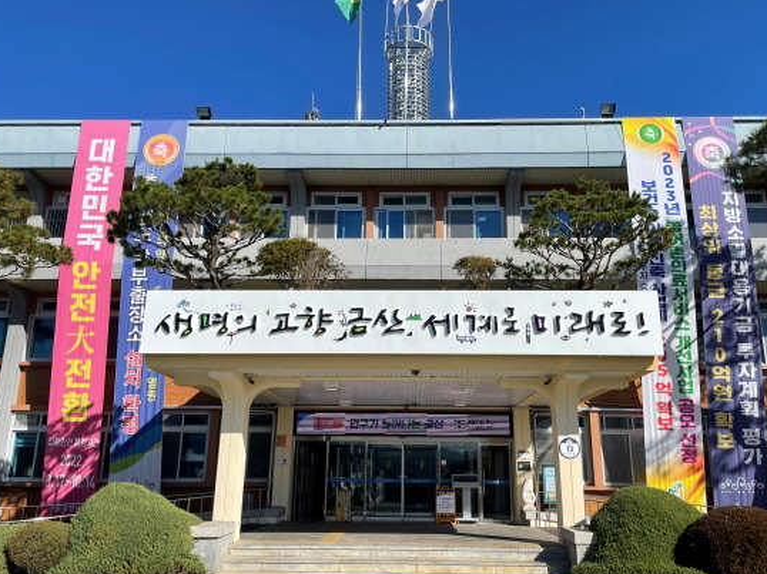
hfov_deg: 61.6
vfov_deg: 48.2
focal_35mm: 29
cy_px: 294
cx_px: 408
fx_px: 642
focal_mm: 4.2
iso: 32
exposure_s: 1/5291
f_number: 1.6
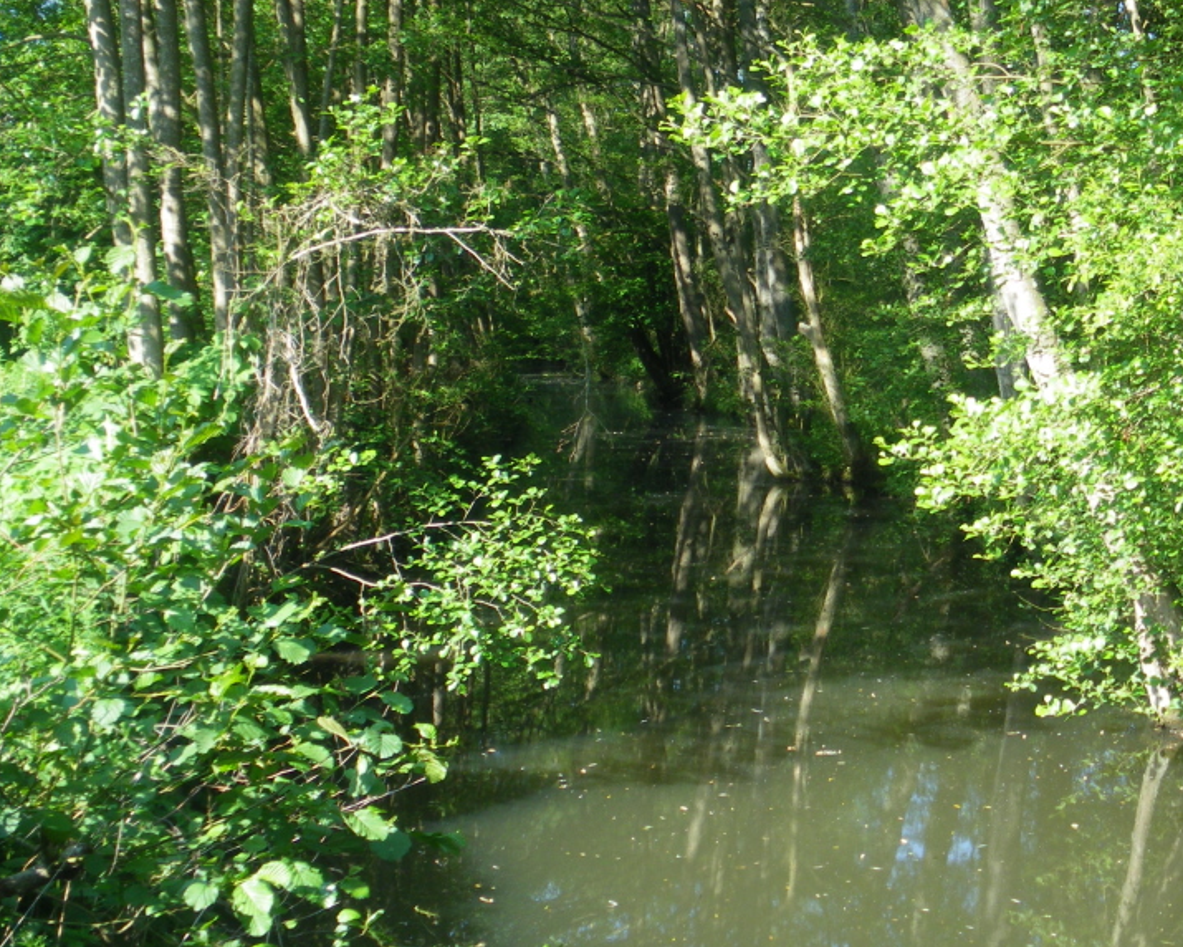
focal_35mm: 59
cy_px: 483
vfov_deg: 25.8
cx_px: 826
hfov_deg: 31.6
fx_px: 2066
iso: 64
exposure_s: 1/100
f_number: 3.5
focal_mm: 6.3
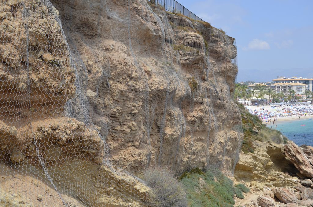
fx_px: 495
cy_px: 104
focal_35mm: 57
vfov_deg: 23.7
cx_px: 156
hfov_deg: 35.1
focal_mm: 38
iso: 100
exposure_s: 1/250
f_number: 8
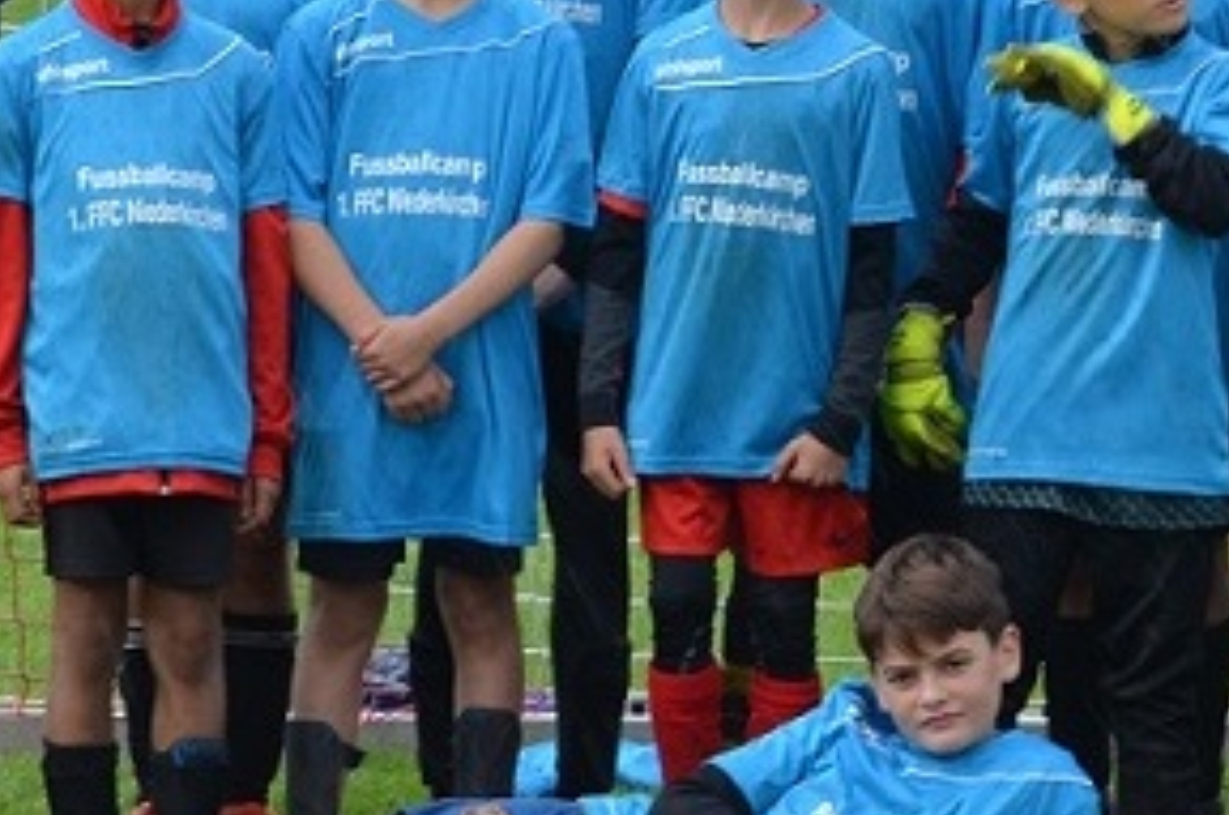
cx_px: 792
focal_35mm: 204
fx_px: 6953
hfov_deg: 10.1
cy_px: 128
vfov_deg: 6.7
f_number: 8
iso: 320
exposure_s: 1/125
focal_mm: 62
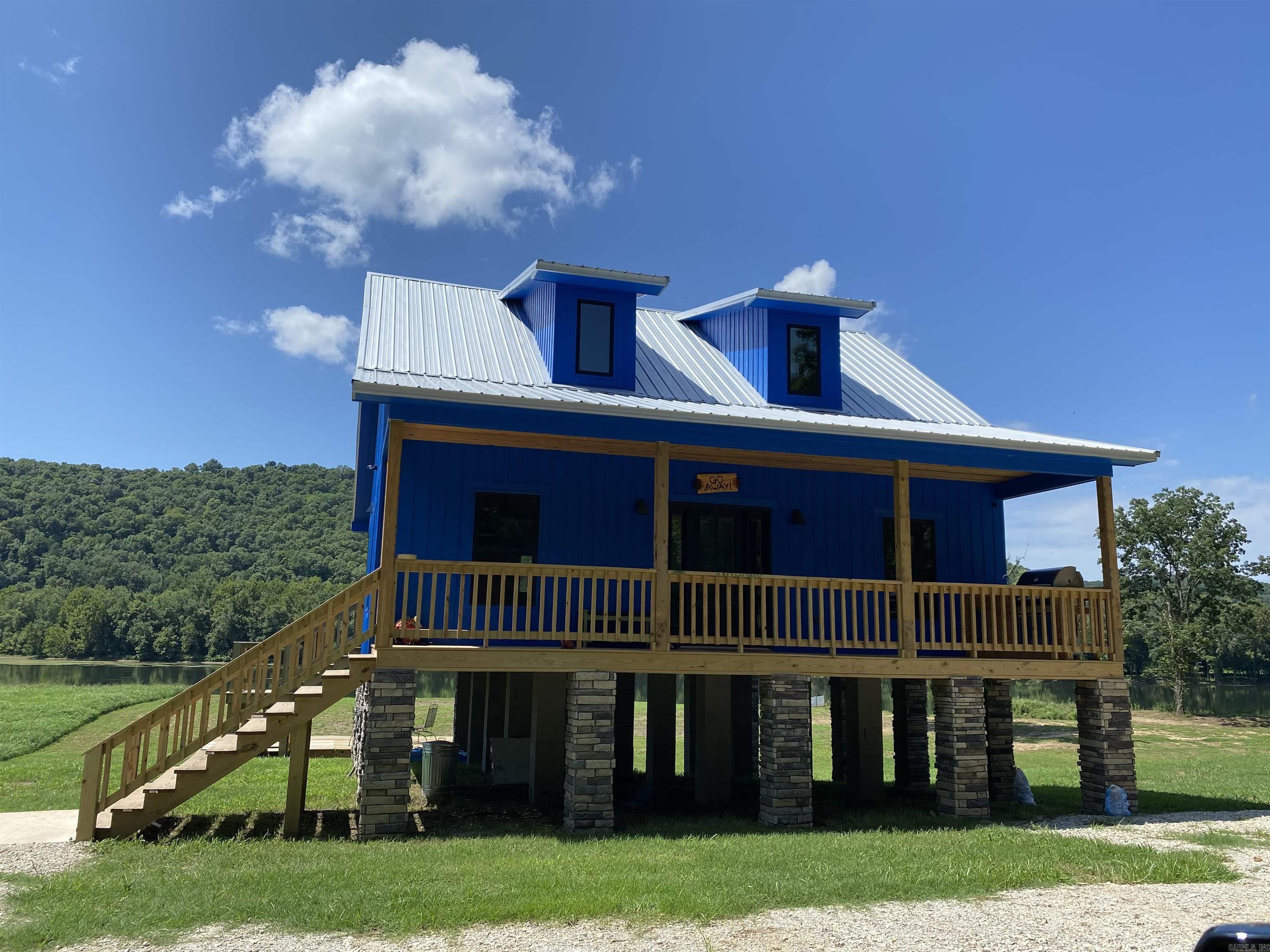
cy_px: 476
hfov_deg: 67.3
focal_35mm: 26
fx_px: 954
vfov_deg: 53.1
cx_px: 635
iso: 32
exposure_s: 1/2890
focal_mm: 4.25
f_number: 1.8
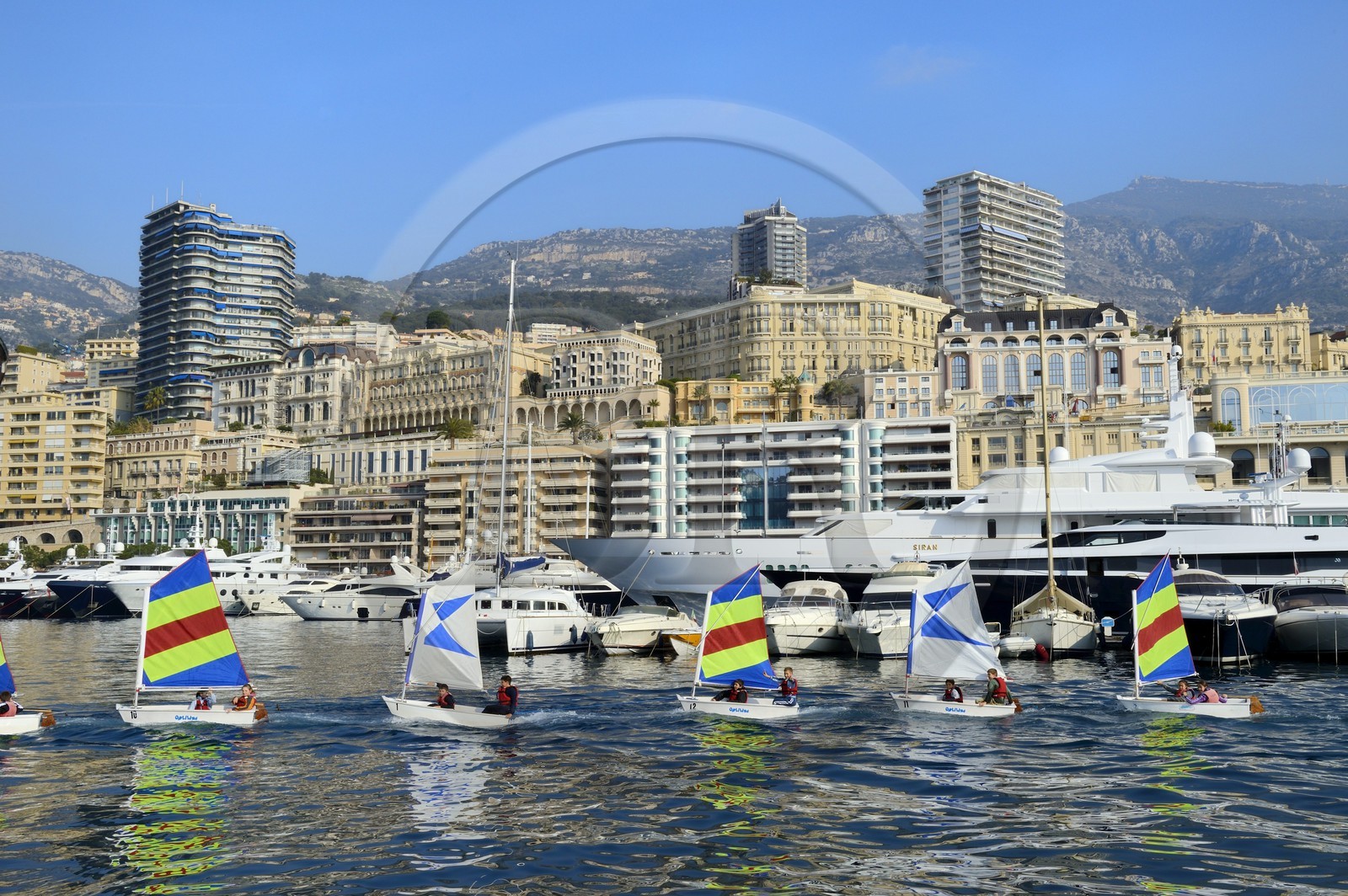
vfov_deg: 35.0
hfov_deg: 50.7
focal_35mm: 38
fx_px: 1422
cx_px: 674
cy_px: 448
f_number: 16
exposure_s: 1/250
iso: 200
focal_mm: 38
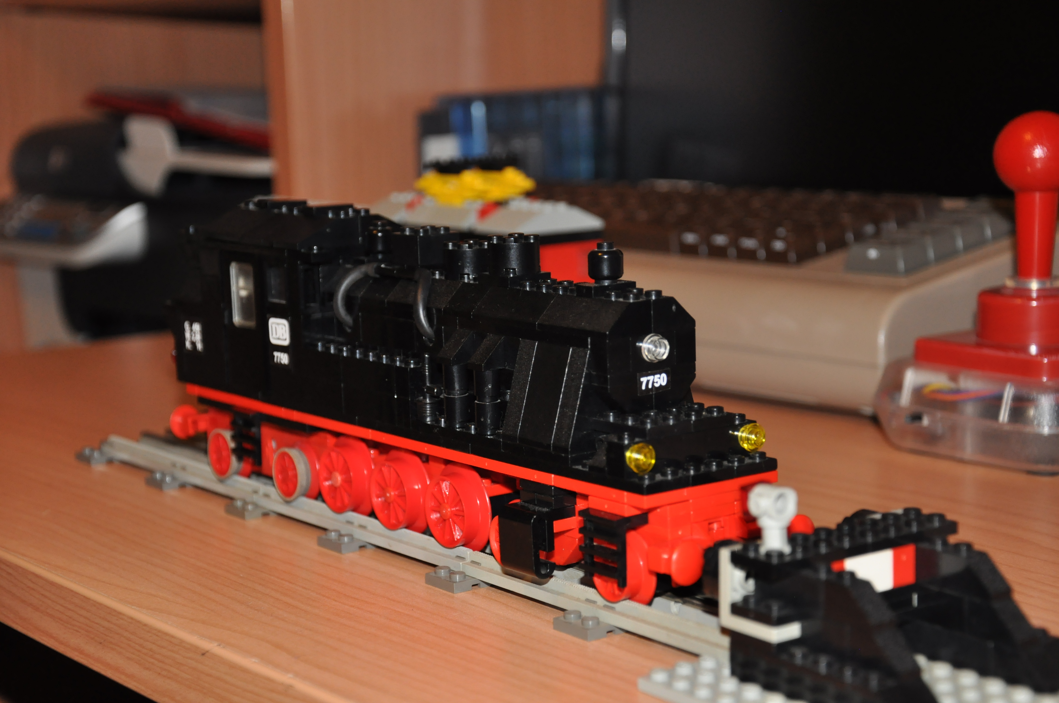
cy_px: 352
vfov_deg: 20.1
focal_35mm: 68
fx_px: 1983
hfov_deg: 29.9
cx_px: 530
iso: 800
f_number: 4.8
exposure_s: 1/60
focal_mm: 45
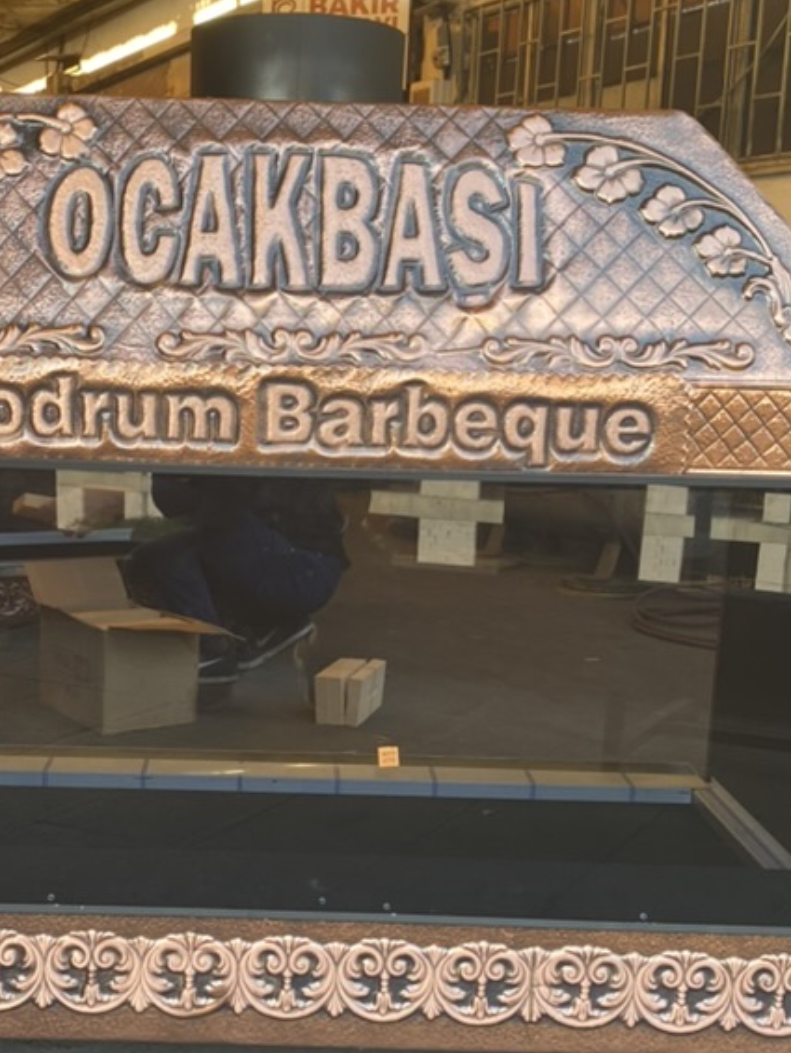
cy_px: 640
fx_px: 1431
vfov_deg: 40.2
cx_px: 251
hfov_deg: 30.6
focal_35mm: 47
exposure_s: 1/121
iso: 64
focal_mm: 4.25
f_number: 1.8
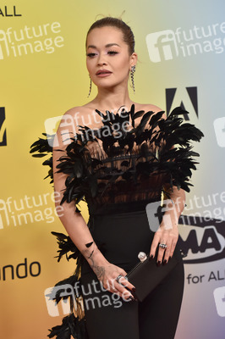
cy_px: 170
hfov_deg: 10.5
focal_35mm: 130
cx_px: 112
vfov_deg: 15.8
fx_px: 1221
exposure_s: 1/200
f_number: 5.6
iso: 2000
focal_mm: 130
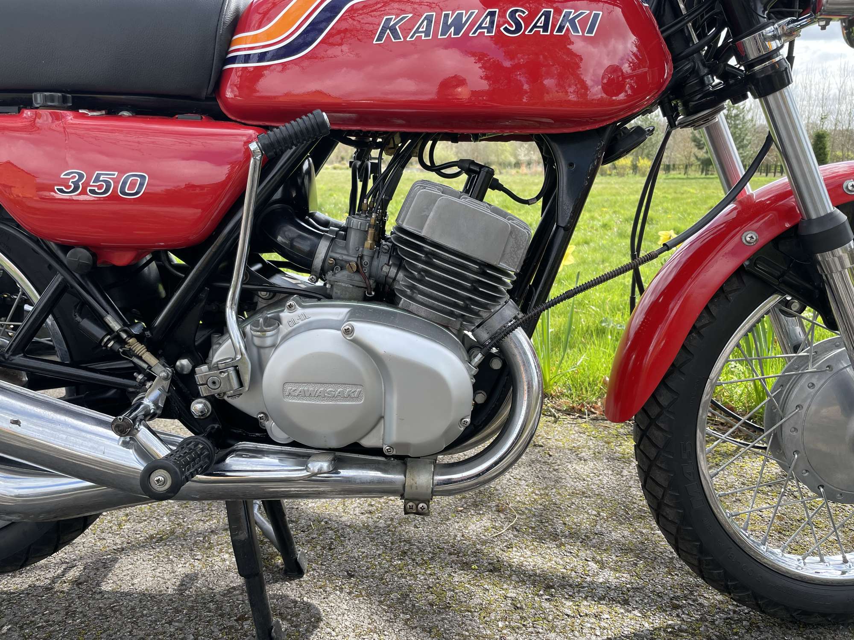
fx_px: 641
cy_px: 320
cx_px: 427
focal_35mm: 26
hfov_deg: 67.3
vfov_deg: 53.1
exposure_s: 1/812
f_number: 1.6
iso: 32
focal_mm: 4.2
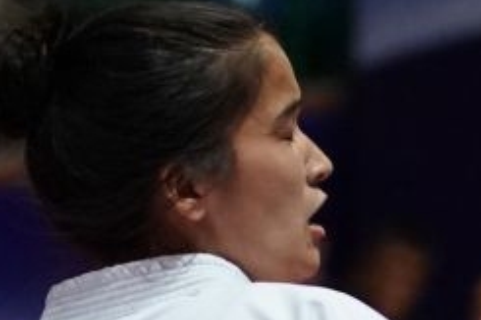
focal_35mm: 736
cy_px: 636
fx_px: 9827
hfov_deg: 2.8
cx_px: 864
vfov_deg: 1.9
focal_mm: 100
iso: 4000
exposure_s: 1/1000
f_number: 2.8
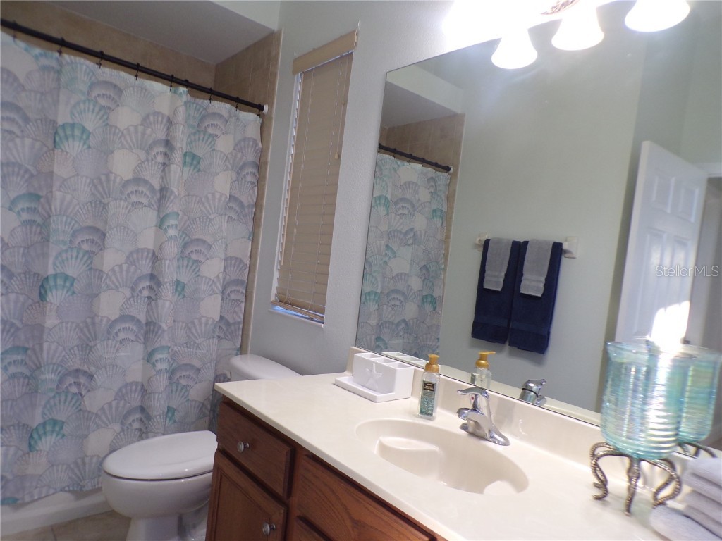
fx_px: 501
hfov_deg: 71.6
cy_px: 270
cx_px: 361
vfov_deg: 56.8
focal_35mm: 24
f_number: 3
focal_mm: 4.3
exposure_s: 1/34
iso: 159
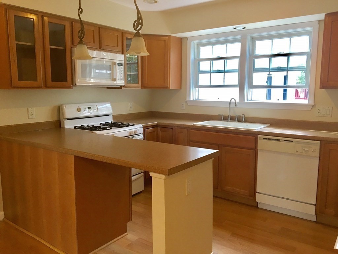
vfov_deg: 48.2
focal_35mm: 29
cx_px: 169
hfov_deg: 61.7
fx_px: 283
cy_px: 127
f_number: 2.2
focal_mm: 4.15
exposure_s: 1/30
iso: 25
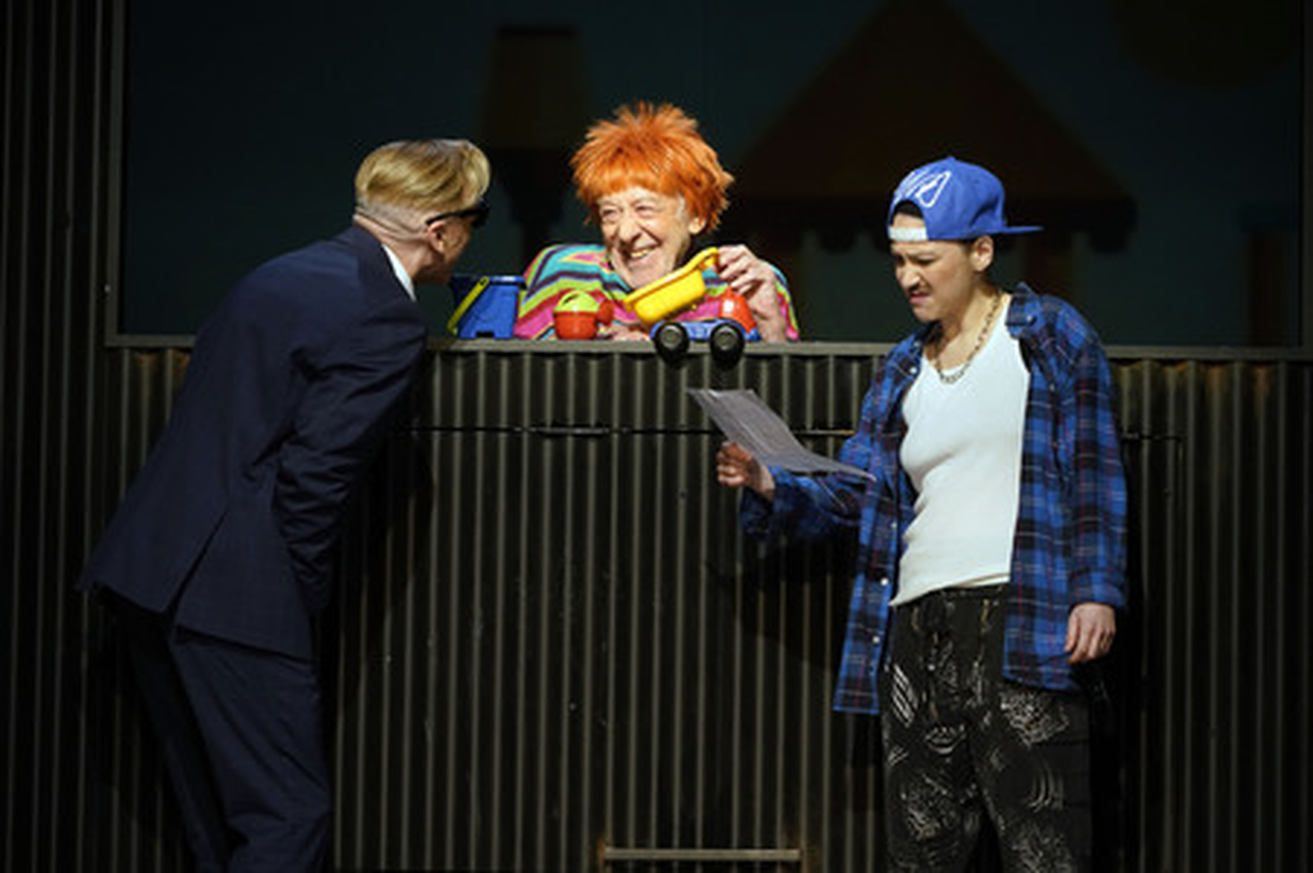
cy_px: 436
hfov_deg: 13.3
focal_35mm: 154
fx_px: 5612
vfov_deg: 8.9
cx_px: 656
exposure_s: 1/250
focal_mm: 154
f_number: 5.6
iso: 2000
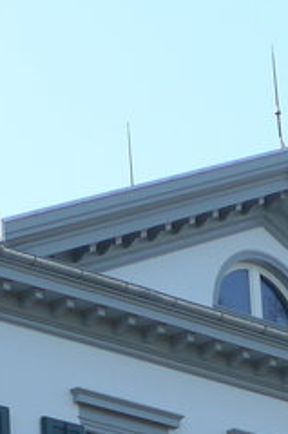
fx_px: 2572
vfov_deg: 9.2
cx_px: 91
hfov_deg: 6.4
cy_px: 754
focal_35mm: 214
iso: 80
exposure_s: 1/500
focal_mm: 8.4
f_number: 2.8
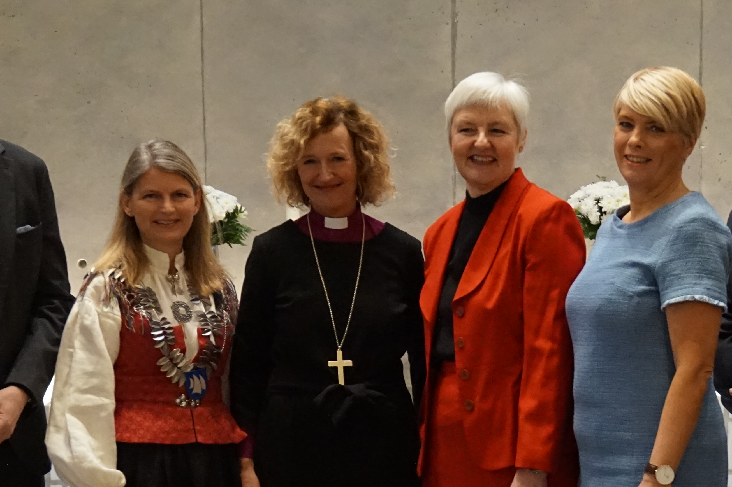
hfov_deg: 21.6
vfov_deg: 14.4
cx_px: 483
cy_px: 406
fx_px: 1910
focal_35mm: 94
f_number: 5
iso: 3200
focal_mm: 30
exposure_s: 1/60
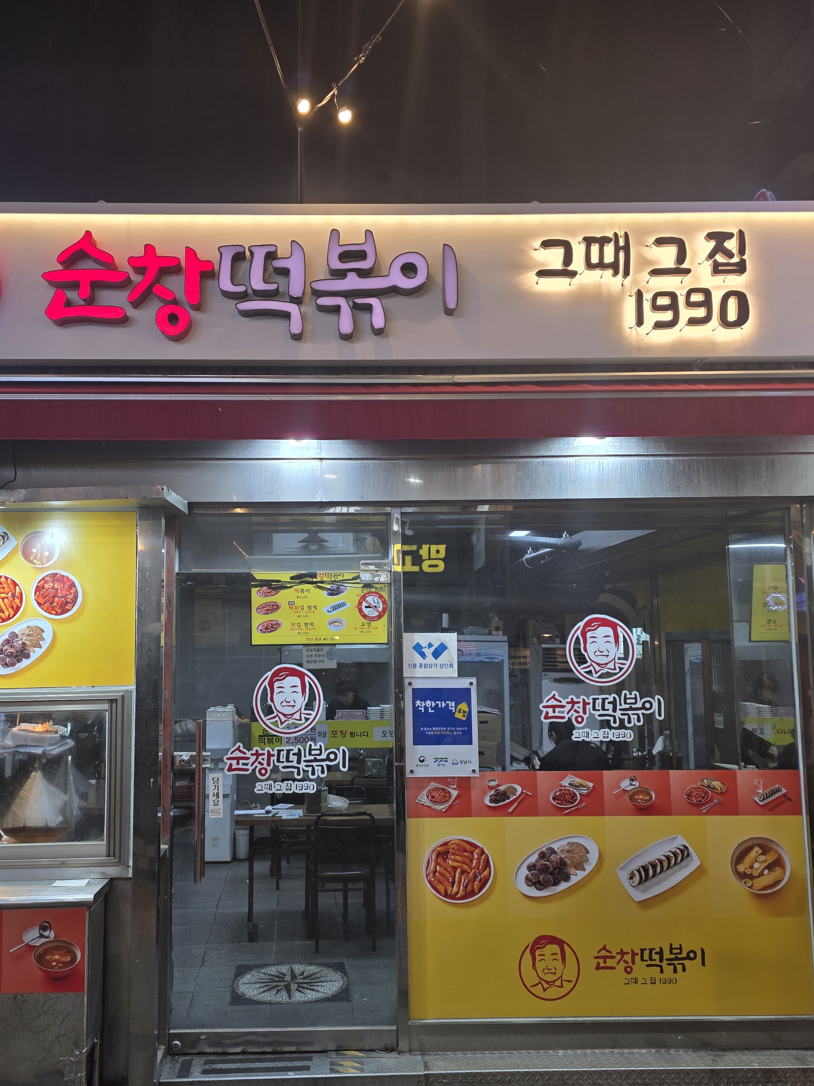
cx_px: 368
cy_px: 543
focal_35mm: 31
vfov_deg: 58.4
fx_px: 972
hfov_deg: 45.4
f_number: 1.7
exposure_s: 1/120
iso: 64
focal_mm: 6.3
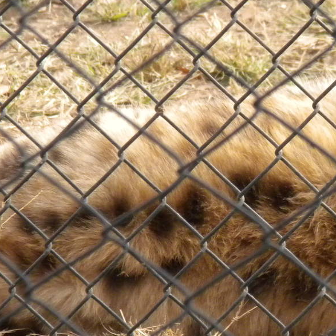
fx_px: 6875
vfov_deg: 2.8
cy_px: 193
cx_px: 286
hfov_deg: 2.8
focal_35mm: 626
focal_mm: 46.2
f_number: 5.3
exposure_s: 1/403
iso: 400
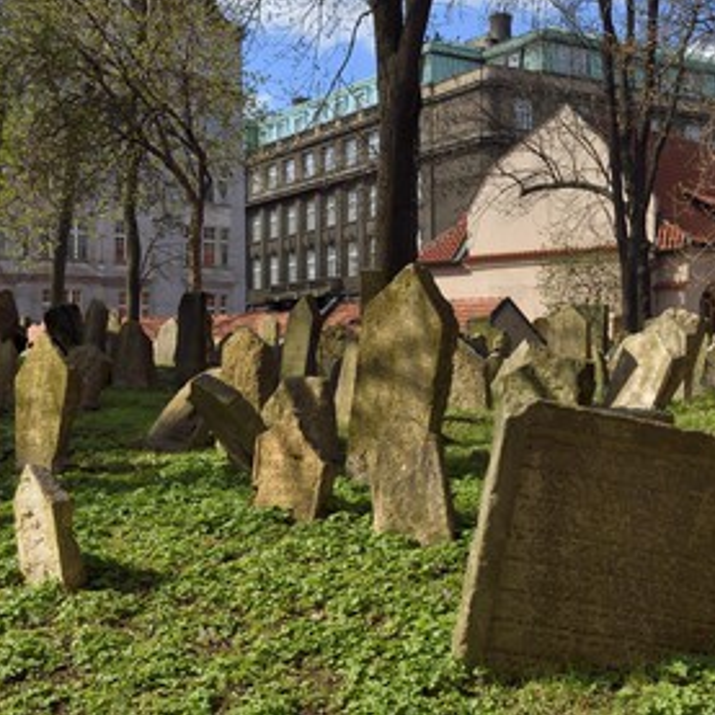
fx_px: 1145
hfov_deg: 34.2
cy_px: 356
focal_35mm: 49
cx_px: 498
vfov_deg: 34.7
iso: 400
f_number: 20
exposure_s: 1/160
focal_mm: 38
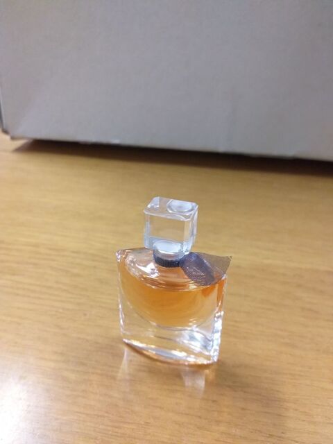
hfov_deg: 53.1
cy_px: 222
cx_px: 166
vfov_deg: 67.3
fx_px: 333
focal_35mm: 26
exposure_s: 1/25
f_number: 1.9
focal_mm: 3.6
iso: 200
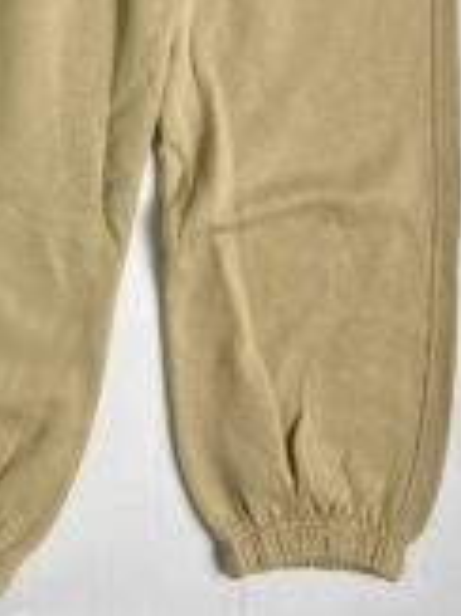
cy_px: -94
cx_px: 166
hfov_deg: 22.8
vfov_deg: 27.2
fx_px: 1138
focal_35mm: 64
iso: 64
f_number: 1.6
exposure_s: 1/100
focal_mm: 5.1
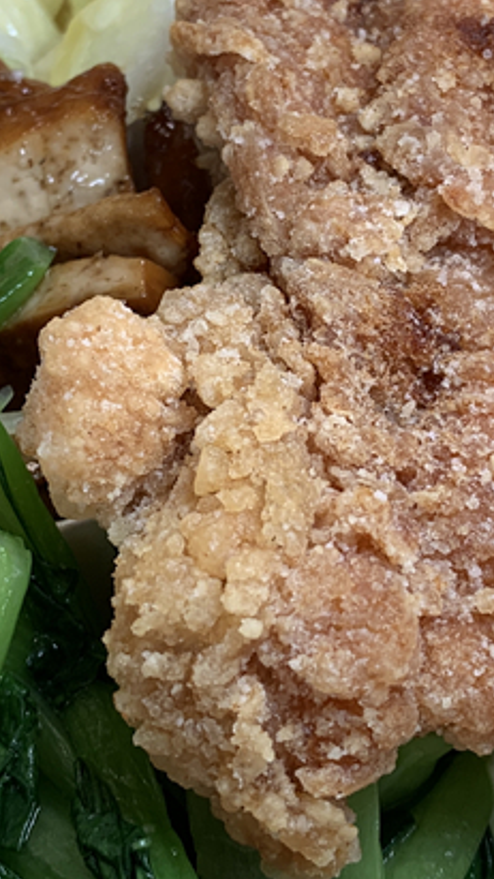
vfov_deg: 30.5
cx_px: 317
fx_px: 1608
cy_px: 342
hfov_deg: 17.4
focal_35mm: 69
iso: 40
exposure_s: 1/120
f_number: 1.8
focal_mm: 4.25
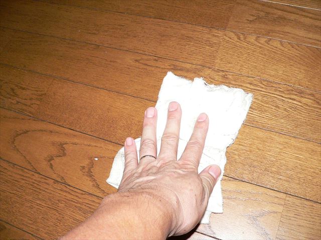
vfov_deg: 39.7
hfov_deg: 51.4
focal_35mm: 36
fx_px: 334
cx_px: 160
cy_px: 120
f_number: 2.8
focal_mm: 6
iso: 400
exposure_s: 1/60
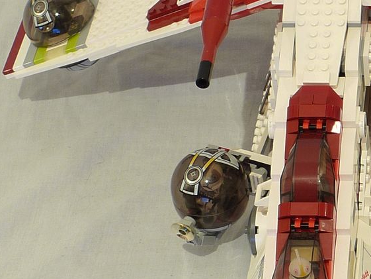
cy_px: 103
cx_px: 557
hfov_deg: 12.1
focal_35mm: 156
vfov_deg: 9.5
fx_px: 1672
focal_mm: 10.2
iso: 80
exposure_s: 2.5
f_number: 4.5
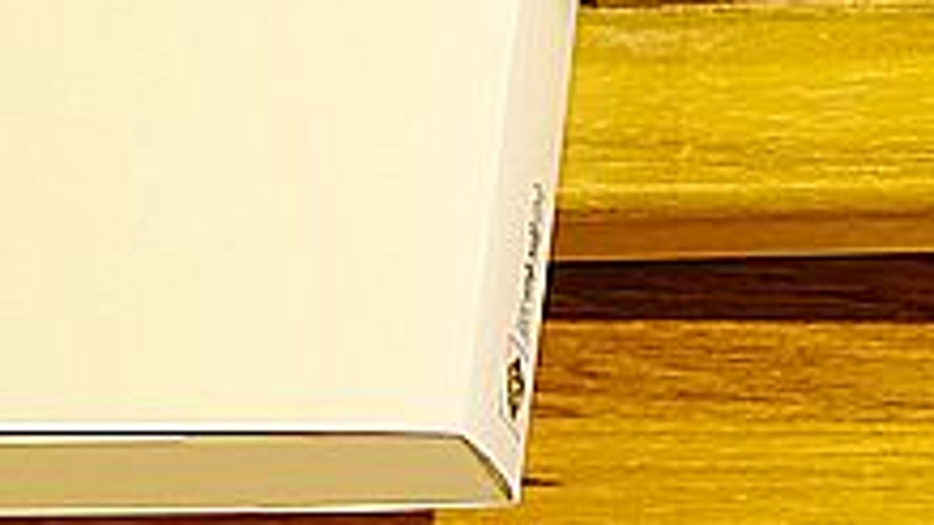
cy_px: -455
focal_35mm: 126
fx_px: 3119
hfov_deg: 16.4
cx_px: 1088
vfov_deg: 9.1
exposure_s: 1/40
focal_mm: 12.03
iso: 640
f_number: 2.8
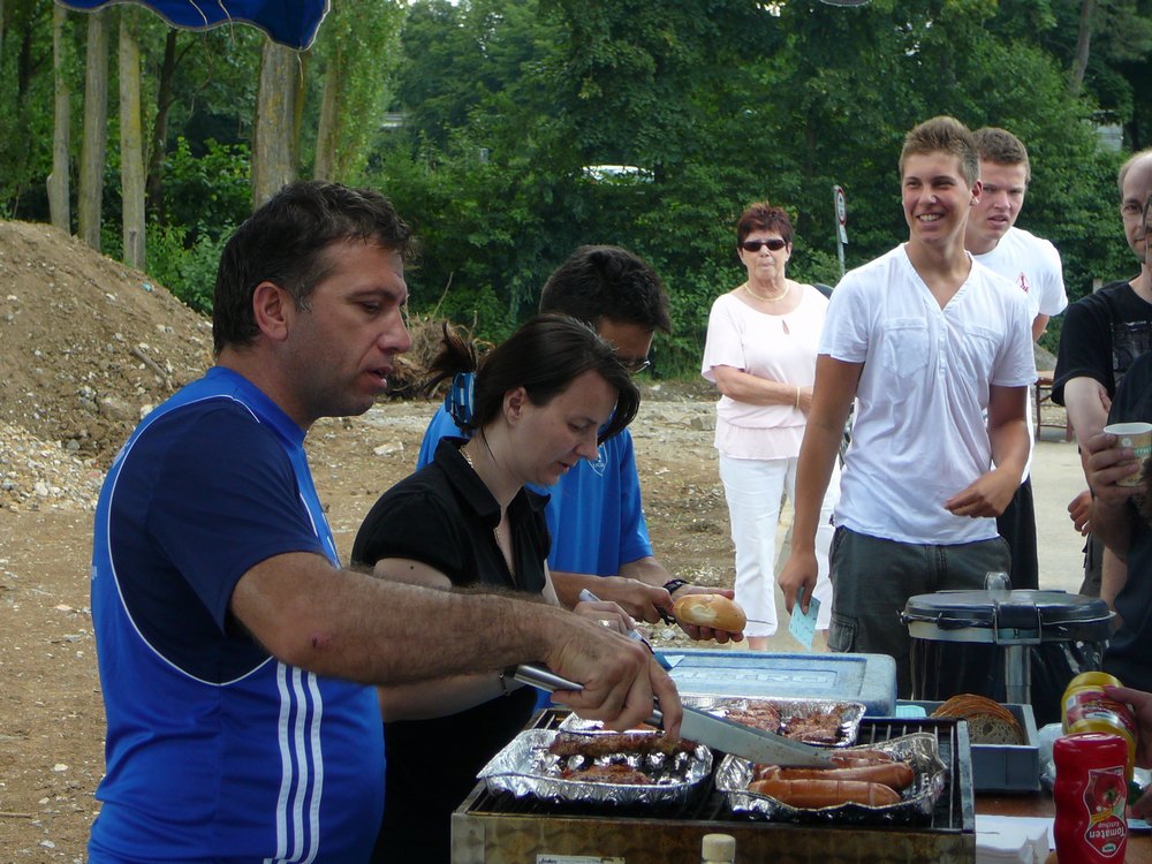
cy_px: 432
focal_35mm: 82
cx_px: 576
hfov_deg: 23.8
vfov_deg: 18.0
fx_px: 2729
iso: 80
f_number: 3.8
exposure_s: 1/125
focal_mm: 12.2
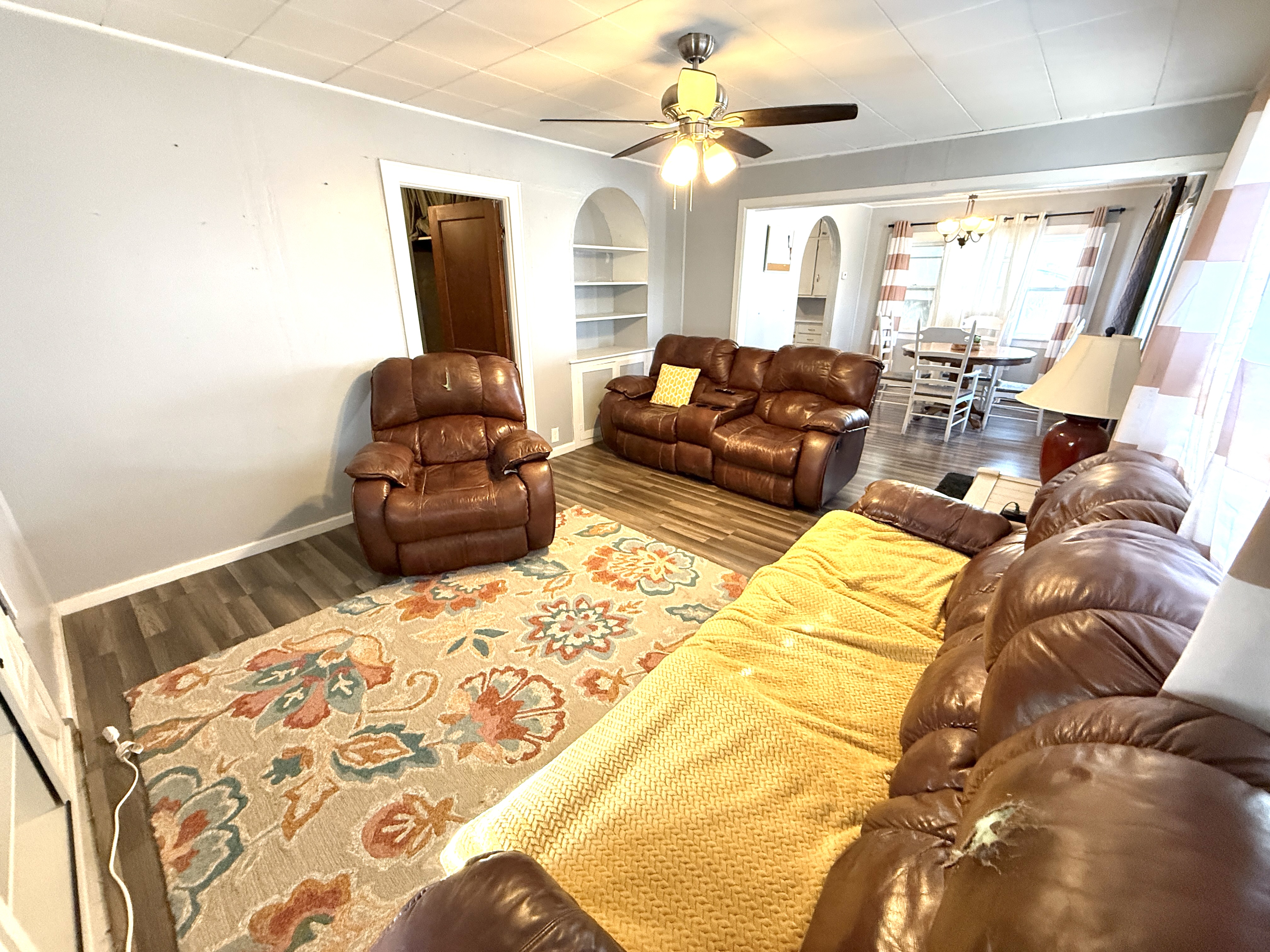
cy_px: 476
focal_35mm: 14
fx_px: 514
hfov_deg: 102.1
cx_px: 635
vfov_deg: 85.7
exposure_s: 1/60
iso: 500
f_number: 2.2
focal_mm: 2.22
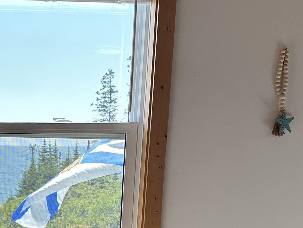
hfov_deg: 29.2
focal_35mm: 63
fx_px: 552
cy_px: 247
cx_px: 18
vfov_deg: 22.1
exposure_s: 1/729
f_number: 1.78
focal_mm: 6.86
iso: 80
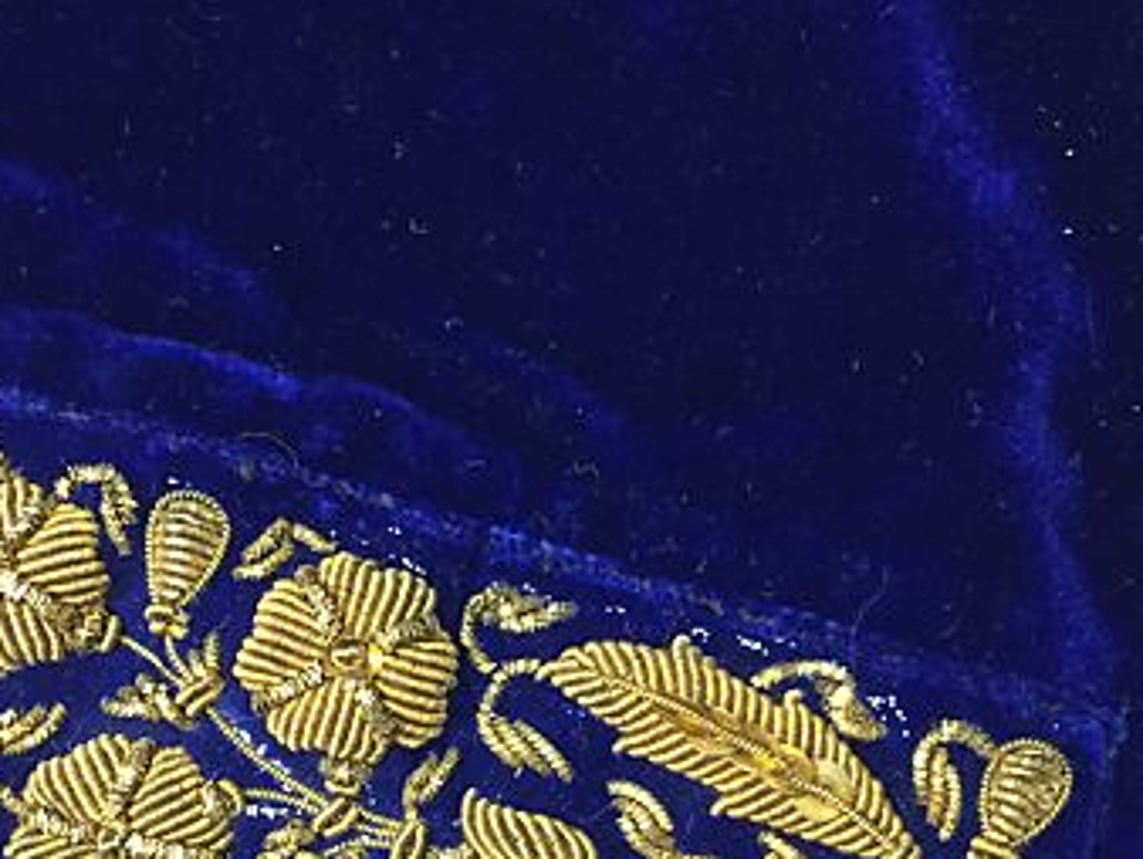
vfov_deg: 26.1
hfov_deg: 34.9
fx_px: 1817
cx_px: 558
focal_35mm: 55
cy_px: 703
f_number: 2.4
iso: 160
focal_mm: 3.3
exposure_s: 1/30
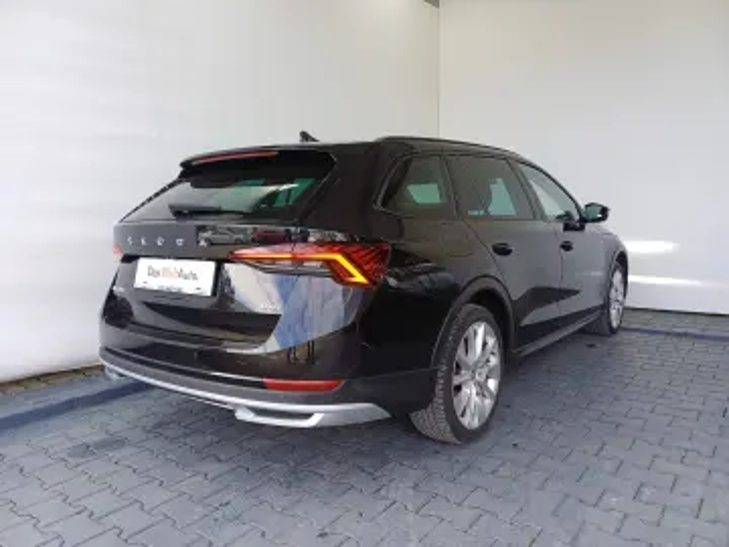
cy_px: 274
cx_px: 364
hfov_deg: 69.4
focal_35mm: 25
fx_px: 526
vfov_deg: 54.9
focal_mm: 4.65
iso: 50
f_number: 1.8
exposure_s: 1/135
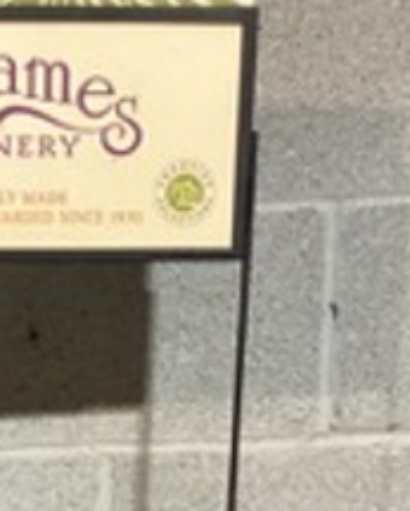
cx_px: -57
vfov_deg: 15.3
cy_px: 820
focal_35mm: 114
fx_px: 1728
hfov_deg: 13.2
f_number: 2.4
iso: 320
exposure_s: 1/30
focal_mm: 3.3
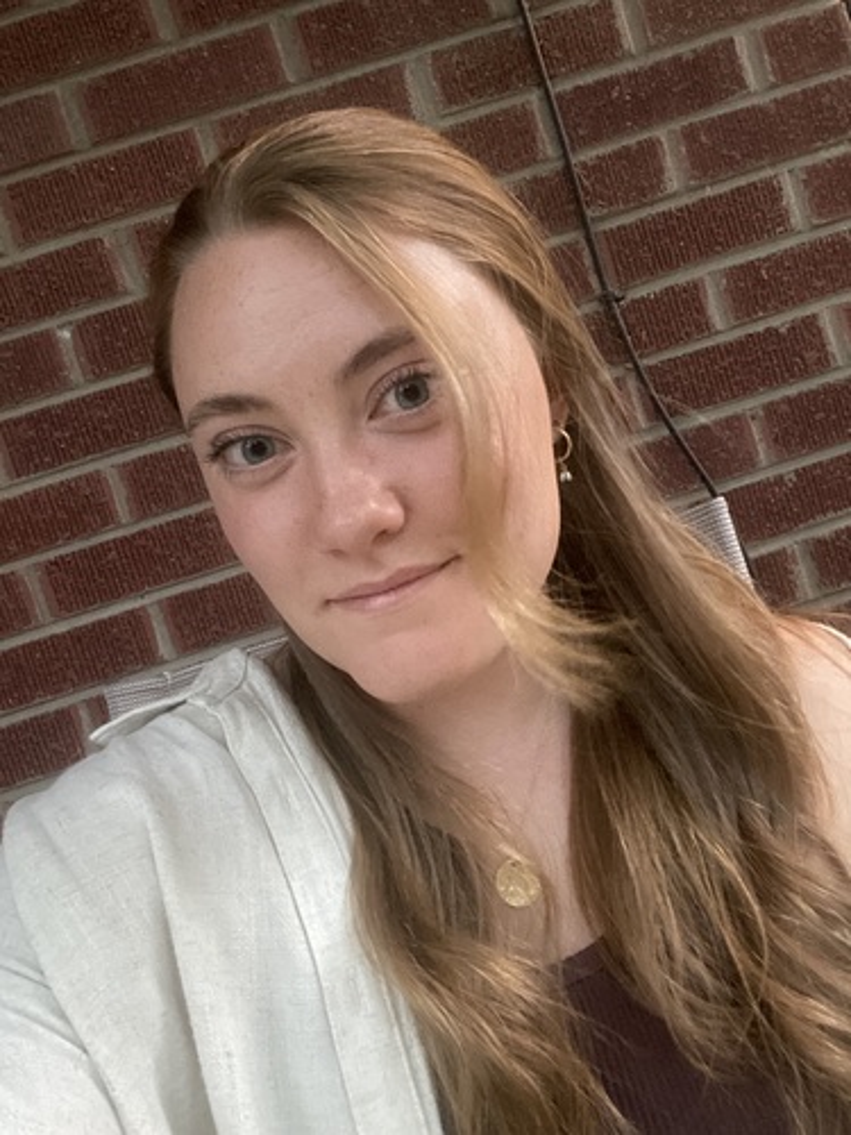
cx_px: 426
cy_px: 568
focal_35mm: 30
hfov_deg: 46.8
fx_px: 983
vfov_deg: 60.0
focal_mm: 2.71
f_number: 2.2
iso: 800
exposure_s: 1/17
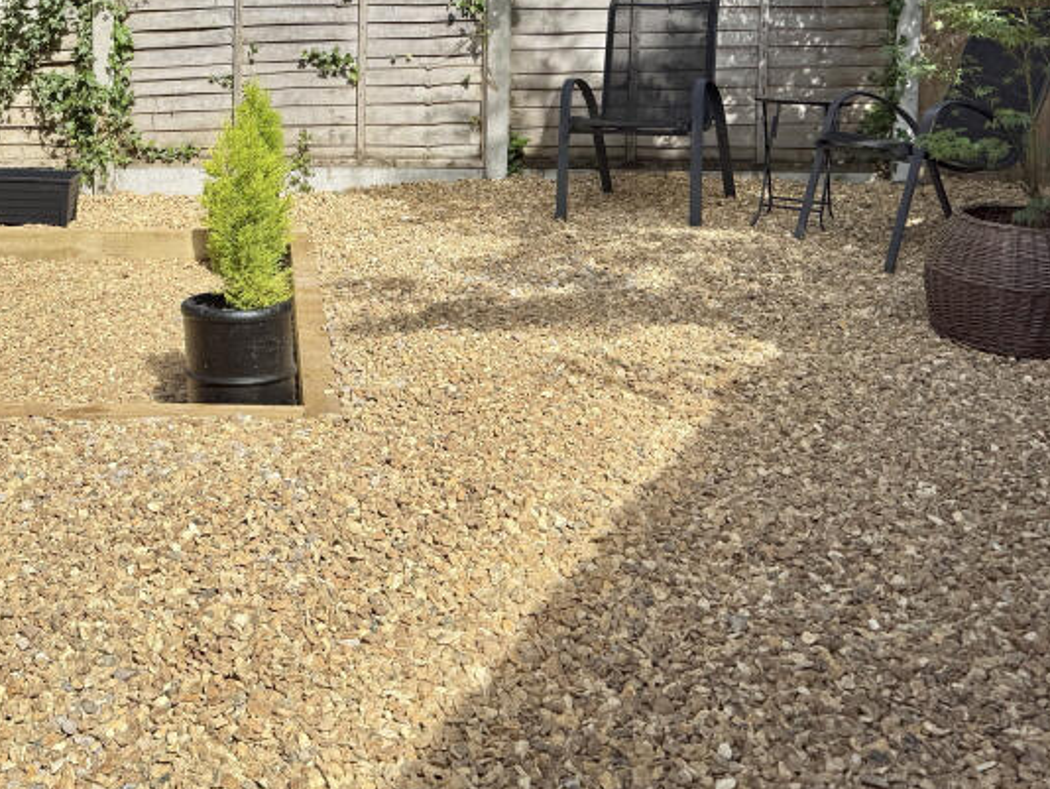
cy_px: 53
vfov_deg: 30.0
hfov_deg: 40.1
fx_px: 1396
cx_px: 260
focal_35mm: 46
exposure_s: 1/4405
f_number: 1.78
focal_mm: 6.76
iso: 80
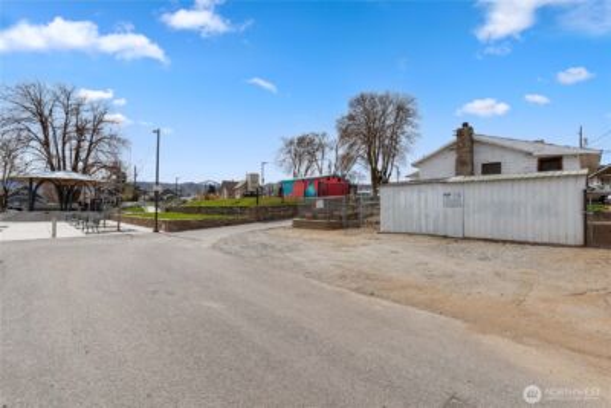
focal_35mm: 16
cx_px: 306
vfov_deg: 73.8
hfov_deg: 96.7
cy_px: 204
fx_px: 272
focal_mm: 16
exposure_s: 1/640
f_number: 8
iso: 100
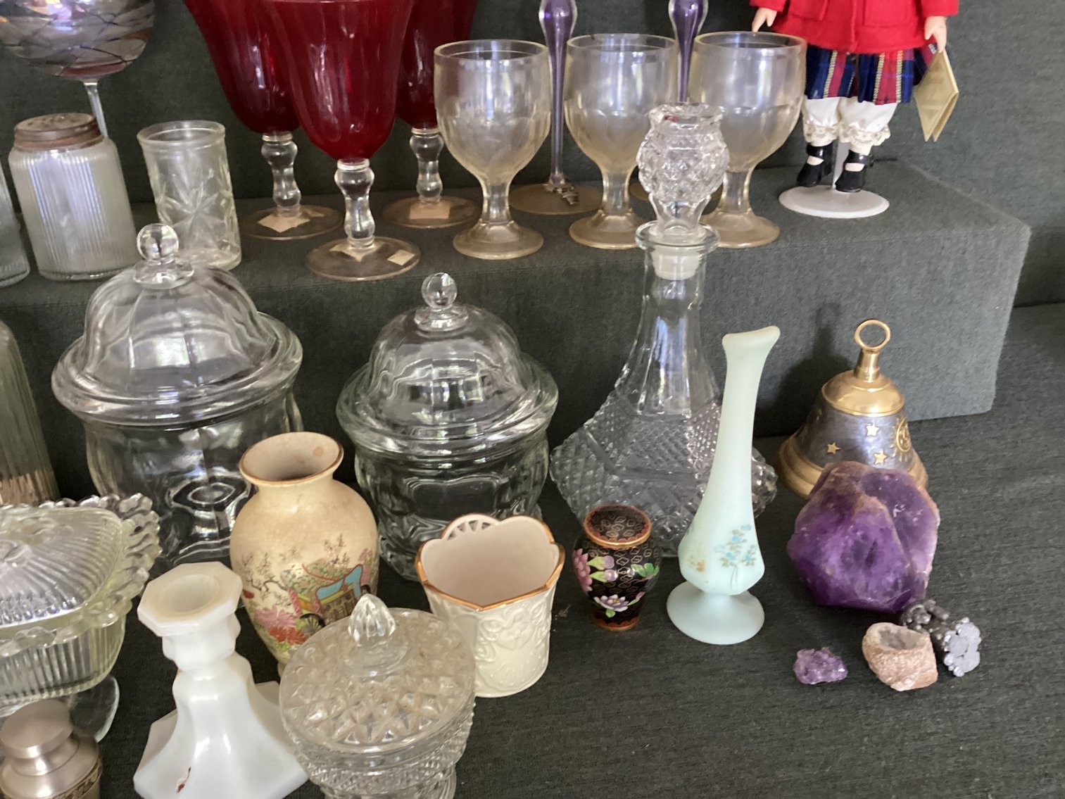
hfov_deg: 58.3
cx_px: 532
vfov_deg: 45.4
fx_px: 954
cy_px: 400
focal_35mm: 31
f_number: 2.4
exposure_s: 1/40
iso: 400
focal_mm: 3.3
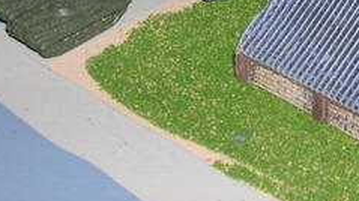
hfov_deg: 20.3
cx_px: 260
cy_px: -59
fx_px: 999
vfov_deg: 11.2
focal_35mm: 105
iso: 50
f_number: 5.4
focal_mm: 7.7
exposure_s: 1/60.1
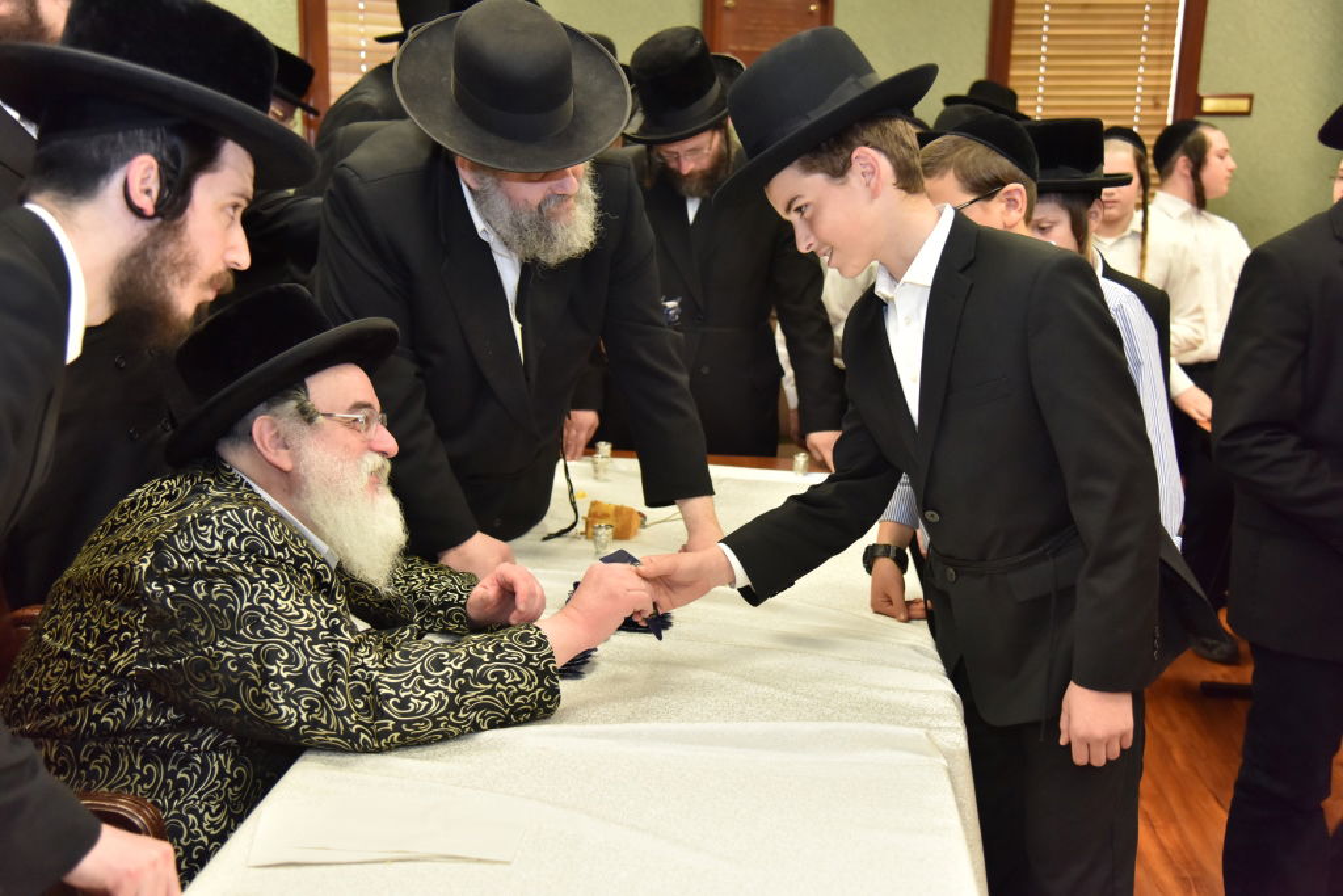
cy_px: 448
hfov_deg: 48.5
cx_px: 672
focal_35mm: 40
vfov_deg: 33.4
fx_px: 1492
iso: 1600
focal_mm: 40
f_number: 4
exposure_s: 1/160
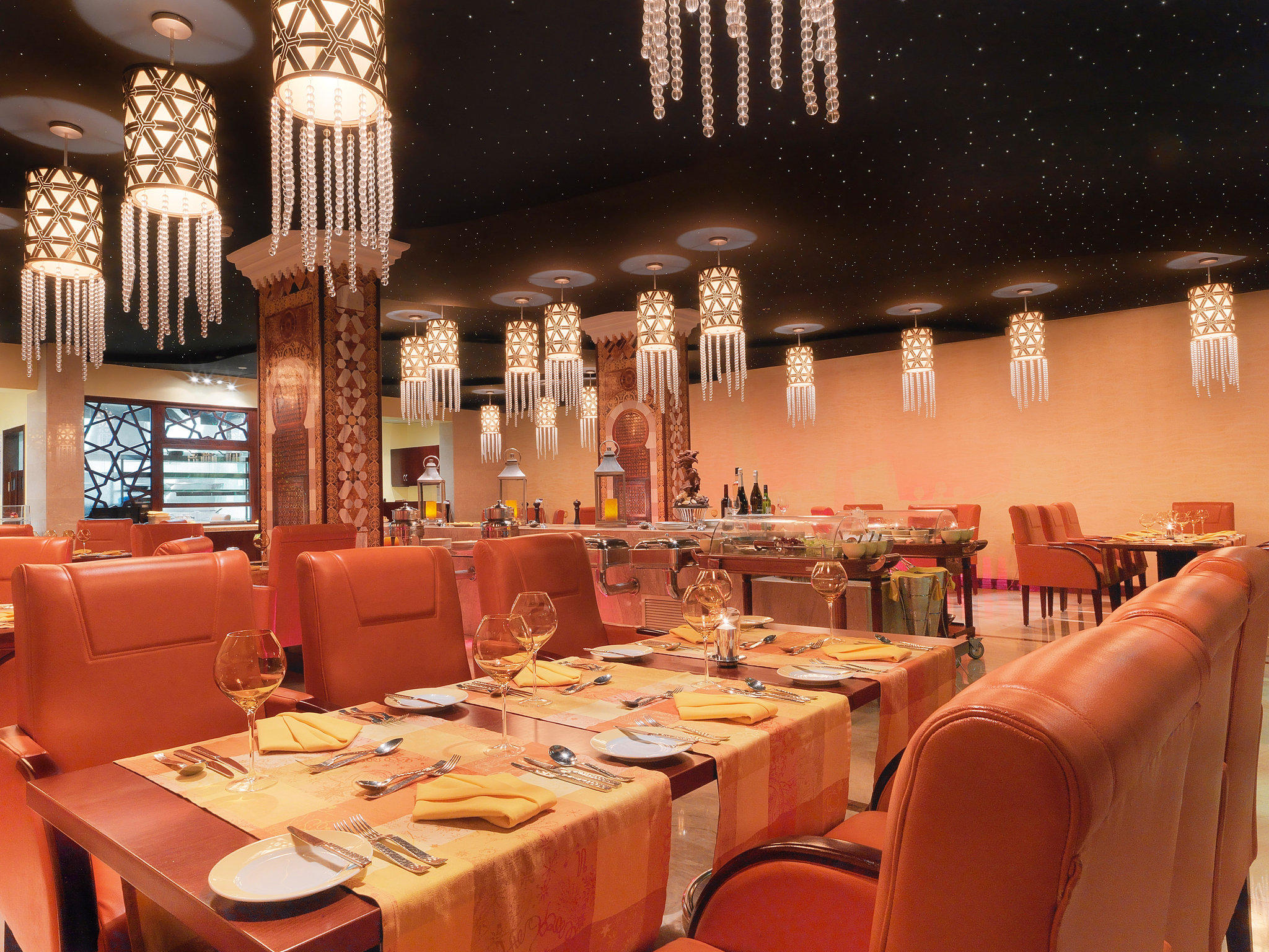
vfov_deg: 63.4
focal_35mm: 21
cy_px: 476
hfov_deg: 79.0
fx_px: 770
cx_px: 634
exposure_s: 45
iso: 100
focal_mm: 28
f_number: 32
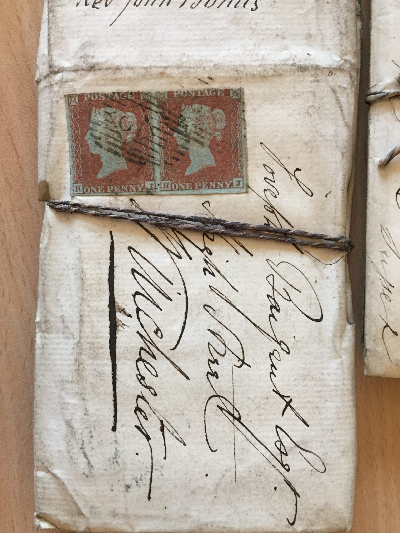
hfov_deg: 48.2
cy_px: 266
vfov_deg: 61.7
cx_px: 200
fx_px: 447
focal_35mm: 29
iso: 160
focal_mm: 4.15
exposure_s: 1/33
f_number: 2.2
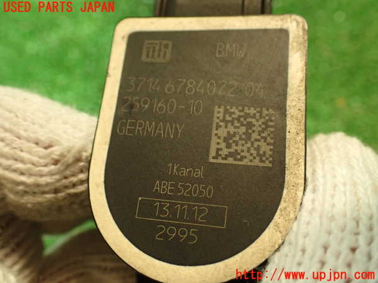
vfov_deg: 44.2
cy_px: 142
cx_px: 189
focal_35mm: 32
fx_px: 349
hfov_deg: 56.8
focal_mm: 5.79
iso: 320
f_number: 2.4
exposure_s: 1/30
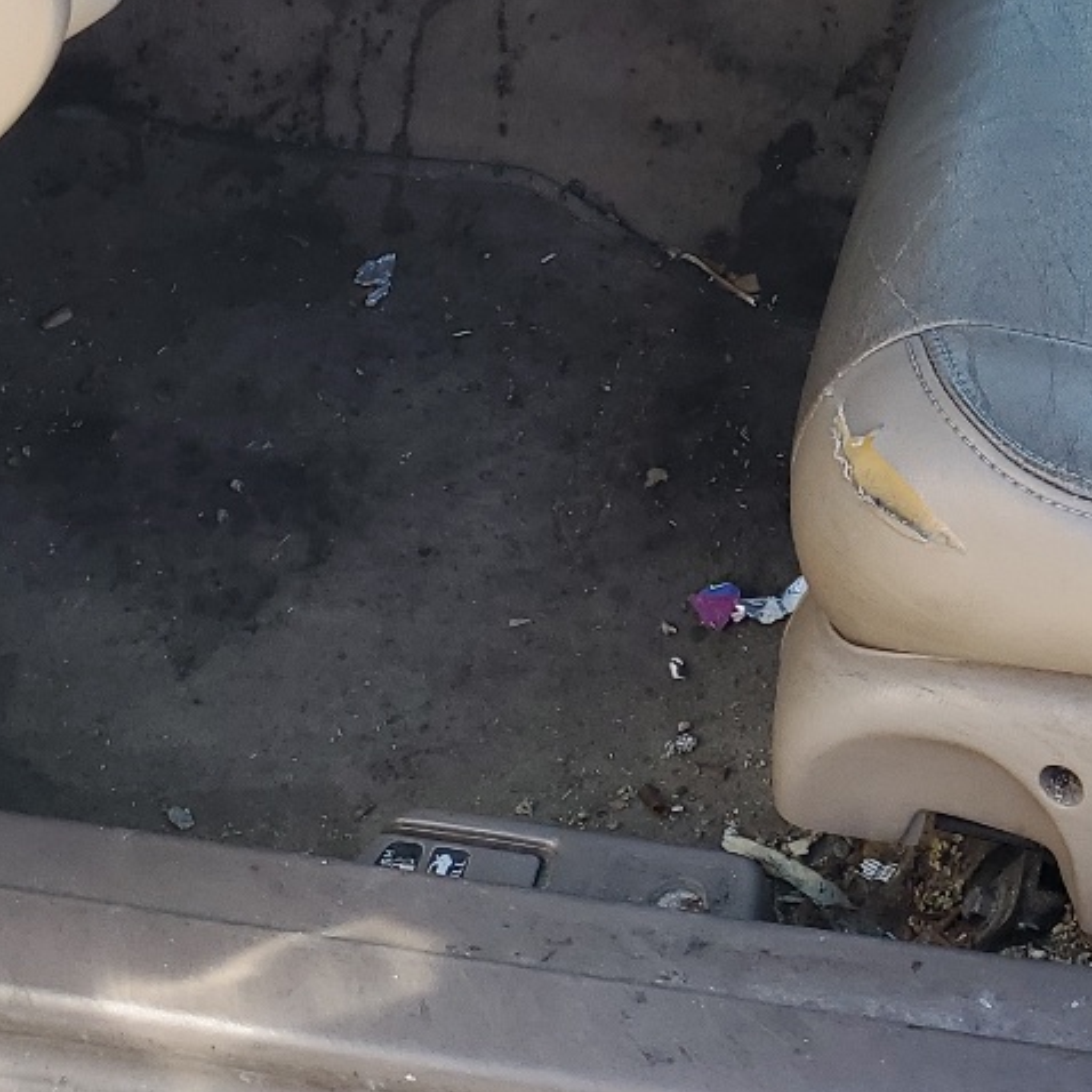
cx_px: 1042
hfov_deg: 21.8
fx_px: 2748
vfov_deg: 21.2
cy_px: -155
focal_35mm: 77
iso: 50
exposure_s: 1/294
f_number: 1.5
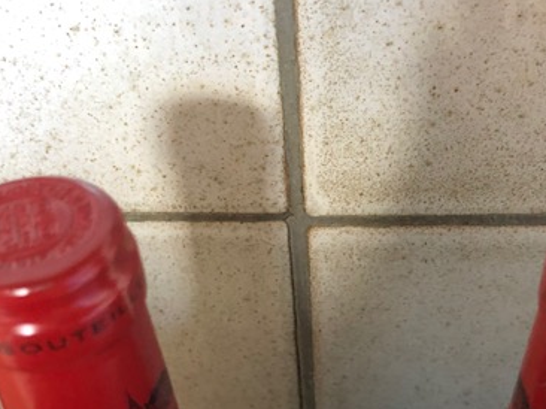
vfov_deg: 28.9
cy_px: 331
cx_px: 331
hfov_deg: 38.8
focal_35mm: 49
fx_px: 772
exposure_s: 1/6
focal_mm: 4
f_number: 1.8
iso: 100
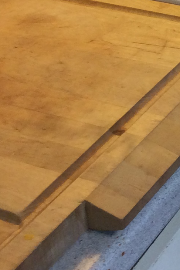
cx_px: 324
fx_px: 885
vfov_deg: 16.4
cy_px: -83
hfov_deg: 10.9
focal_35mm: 118
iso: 50
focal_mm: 3.3
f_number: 2.4
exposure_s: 1/24
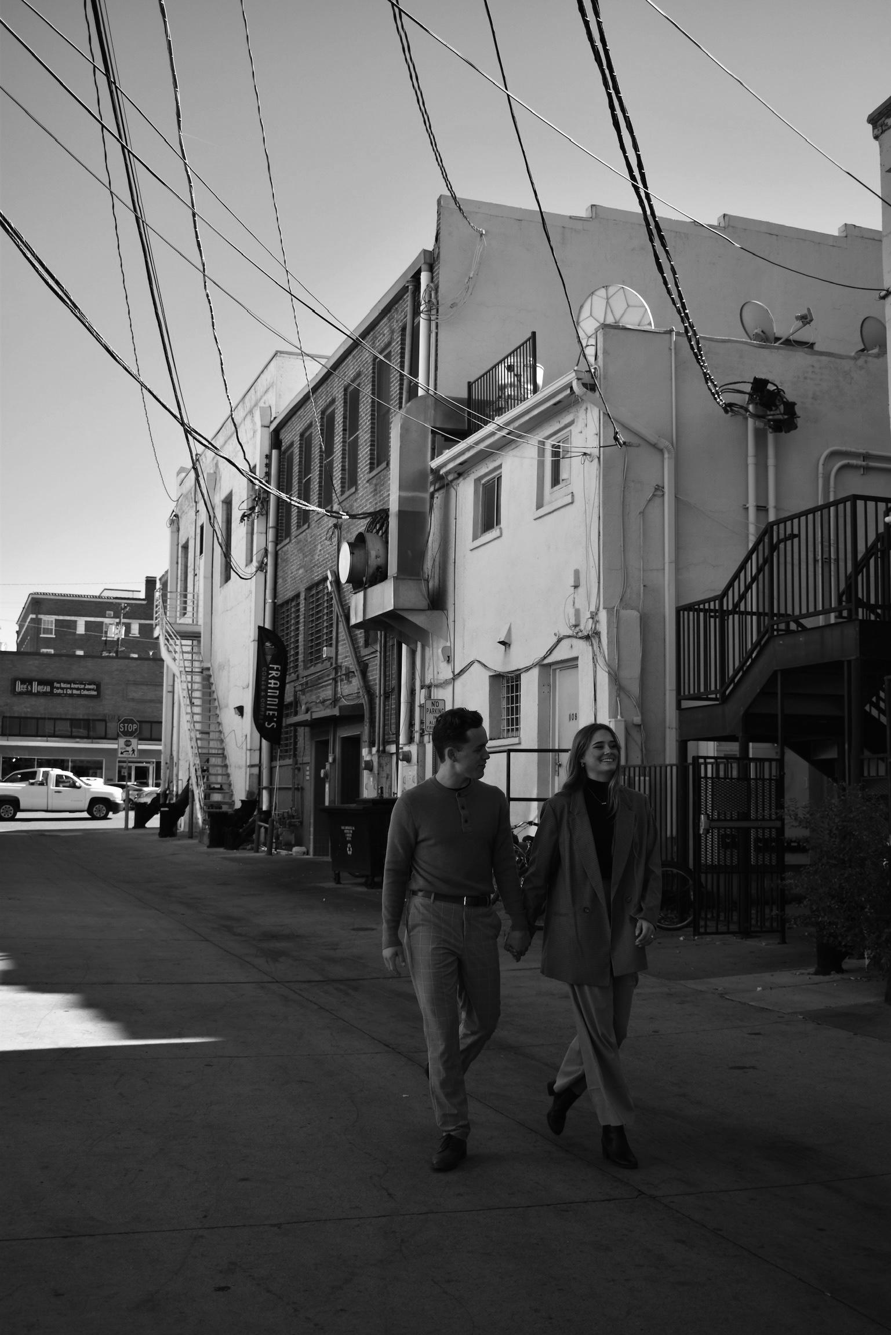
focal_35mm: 40
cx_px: 446
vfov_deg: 47.9
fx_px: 1503
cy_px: 668
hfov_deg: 33.0
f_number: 4
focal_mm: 27
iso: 100
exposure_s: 1/500
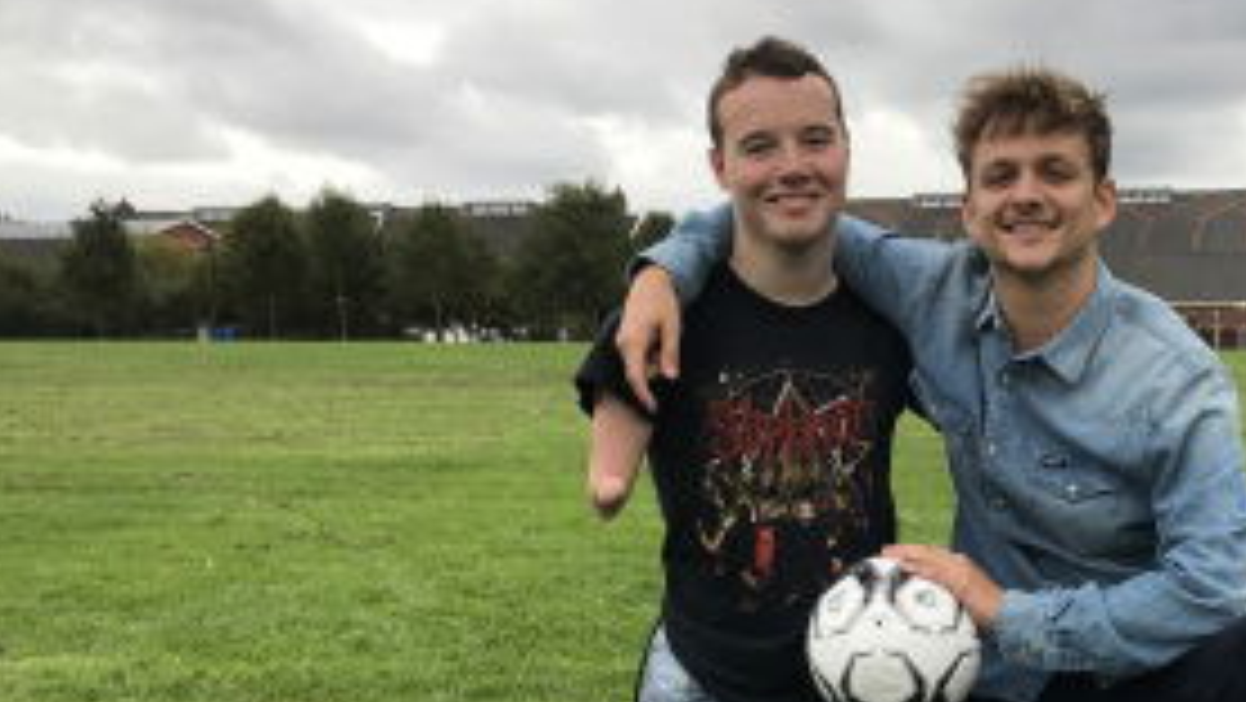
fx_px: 1818
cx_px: 940
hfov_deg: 36.9
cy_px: 524
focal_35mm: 55
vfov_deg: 21.7
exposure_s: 1/515
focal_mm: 3.99
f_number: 1.8
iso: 20
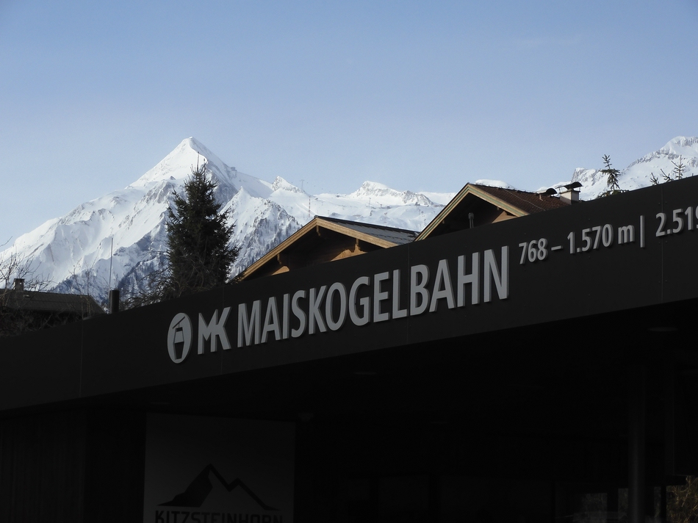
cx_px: 349
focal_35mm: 95
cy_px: 262
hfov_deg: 20.7
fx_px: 1915
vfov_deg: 15.6
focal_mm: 16.9
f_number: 5
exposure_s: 1/1000
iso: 100
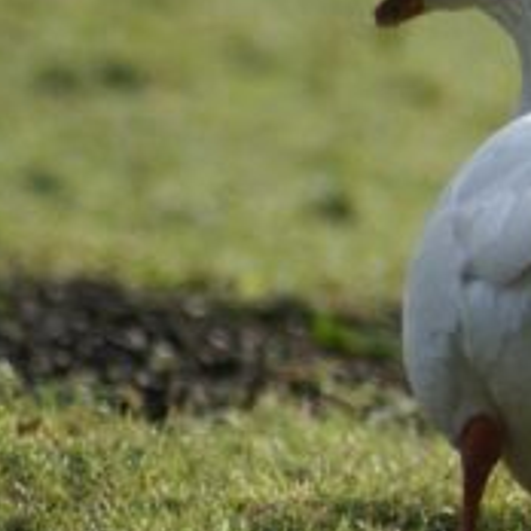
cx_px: 656
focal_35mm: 1319
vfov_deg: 1.3
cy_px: 287
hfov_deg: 1.3
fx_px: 22891
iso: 125
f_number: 5.6
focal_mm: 300
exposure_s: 1/500
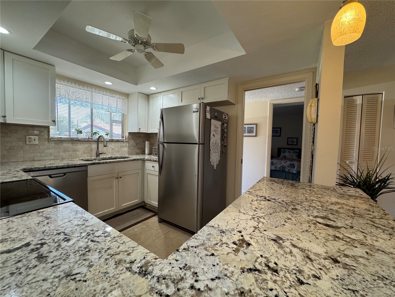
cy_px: 148
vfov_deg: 85.7
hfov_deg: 102.1
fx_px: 160
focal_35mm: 14
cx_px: 198
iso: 250
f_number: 2.2
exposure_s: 1/120
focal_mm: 2.22
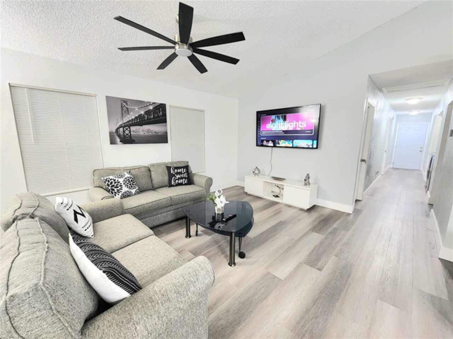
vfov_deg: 89.9
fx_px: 170
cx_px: 226
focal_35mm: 13
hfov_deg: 106.2
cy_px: 170
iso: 320
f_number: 2.2
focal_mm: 2.2
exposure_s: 1/30
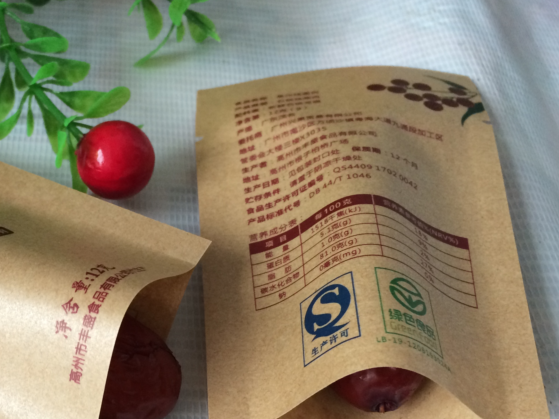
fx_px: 791
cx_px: 122
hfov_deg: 37.7
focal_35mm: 49
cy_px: 268
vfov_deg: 29.5
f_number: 2.2
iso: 125
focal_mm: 4.15
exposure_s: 1/30
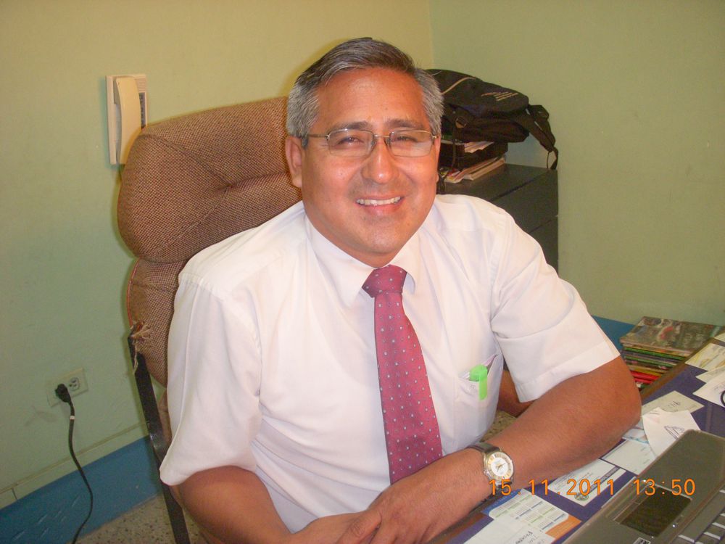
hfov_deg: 49.0
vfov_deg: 37.7
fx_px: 796
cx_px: 362
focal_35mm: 38
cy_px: 272
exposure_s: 1/15
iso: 320
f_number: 3.3
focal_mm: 6.3
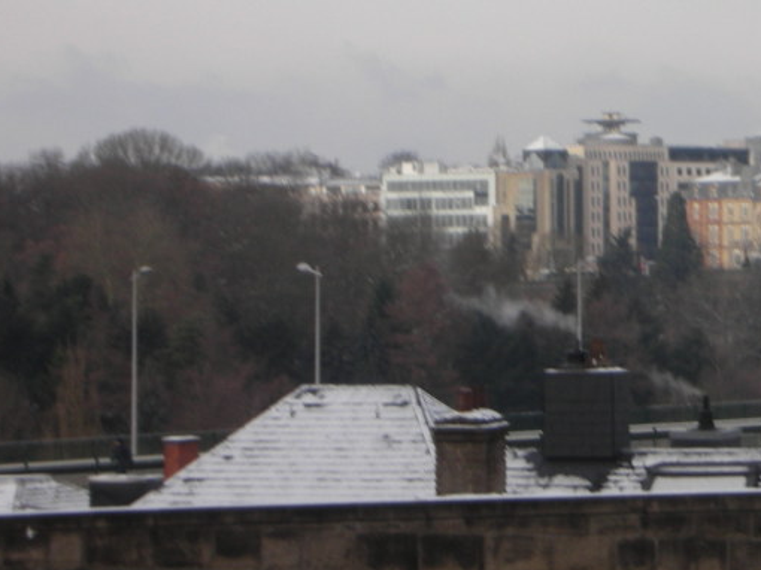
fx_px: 4636
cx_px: 722
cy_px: 95
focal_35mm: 211
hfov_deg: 9.3
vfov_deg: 7.0
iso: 50
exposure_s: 1/148
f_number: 5.4
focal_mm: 17.4
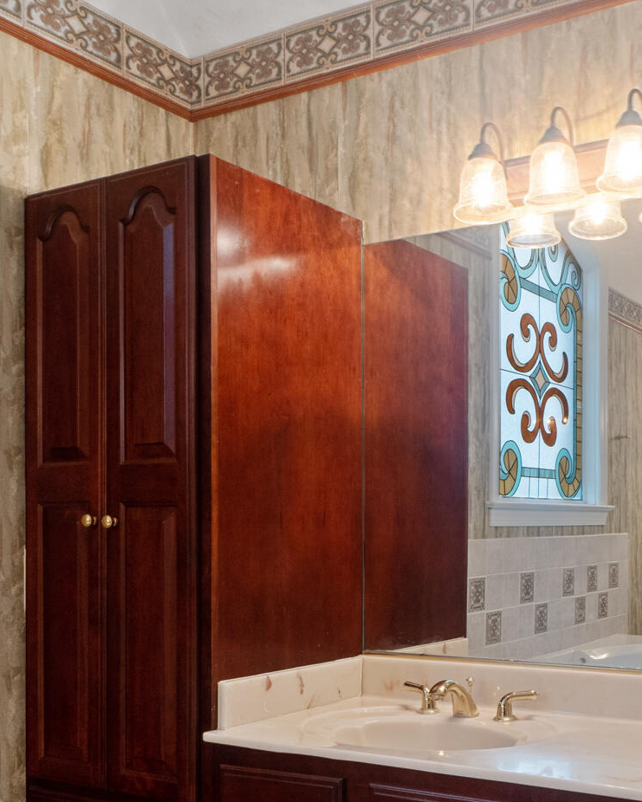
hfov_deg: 38.0
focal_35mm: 38
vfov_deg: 47.3
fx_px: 902
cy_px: 526
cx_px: 498
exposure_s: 1/1.67
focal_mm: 10
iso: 400
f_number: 8
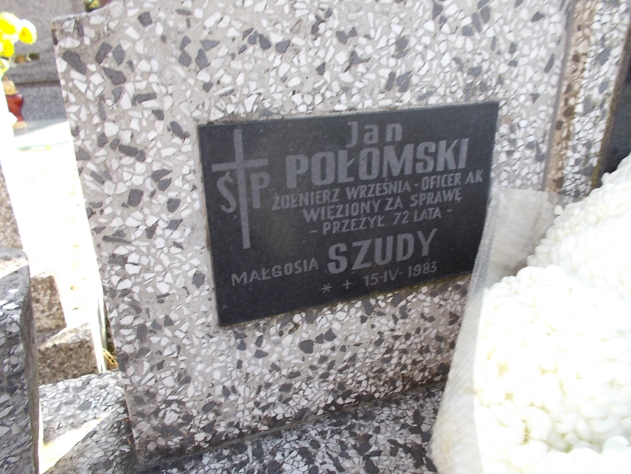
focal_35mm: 30
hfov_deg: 60.0
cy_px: 237
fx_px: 547
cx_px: 316
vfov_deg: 46.8
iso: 80
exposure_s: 1/80
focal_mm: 5.3
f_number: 3.4
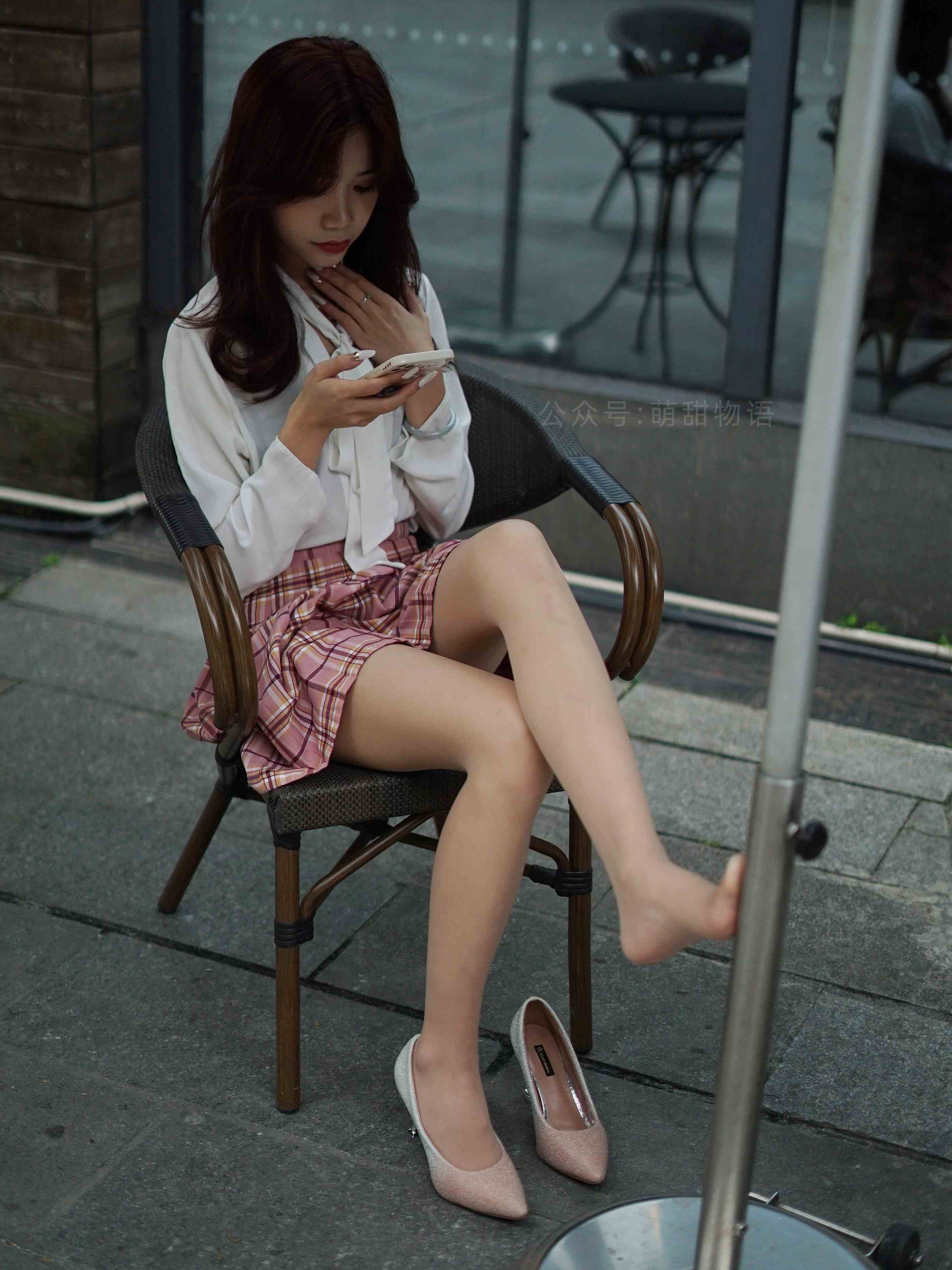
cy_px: 577
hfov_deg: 26.6
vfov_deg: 34.9
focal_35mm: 55
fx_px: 2017
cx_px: 473
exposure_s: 1/4000
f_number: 1.8
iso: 800
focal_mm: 50
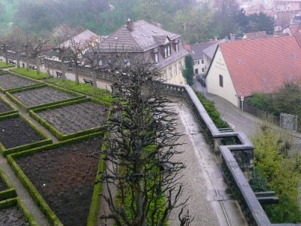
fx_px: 382
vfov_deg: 32.6
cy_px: 79
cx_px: 70
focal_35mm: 44
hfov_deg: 41.5
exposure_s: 1/30
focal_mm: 4.6
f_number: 3.3
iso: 100
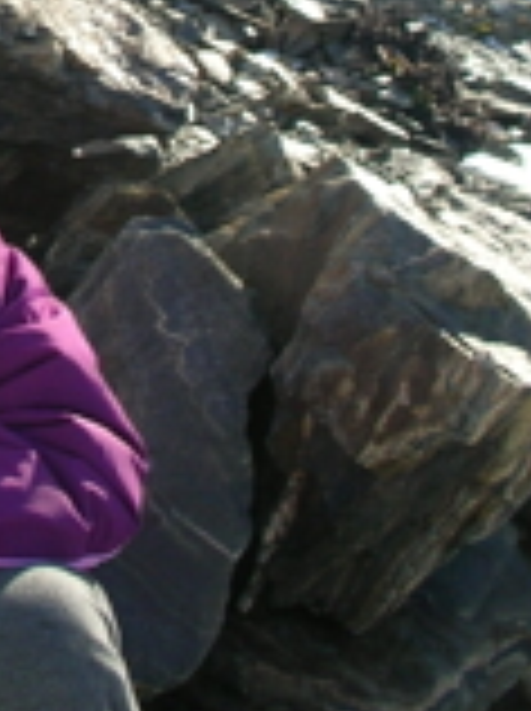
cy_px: -63
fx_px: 2502
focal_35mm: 122
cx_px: -137
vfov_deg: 15.7
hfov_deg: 11.8
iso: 50
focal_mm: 5.8
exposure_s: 1/53
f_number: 8.5
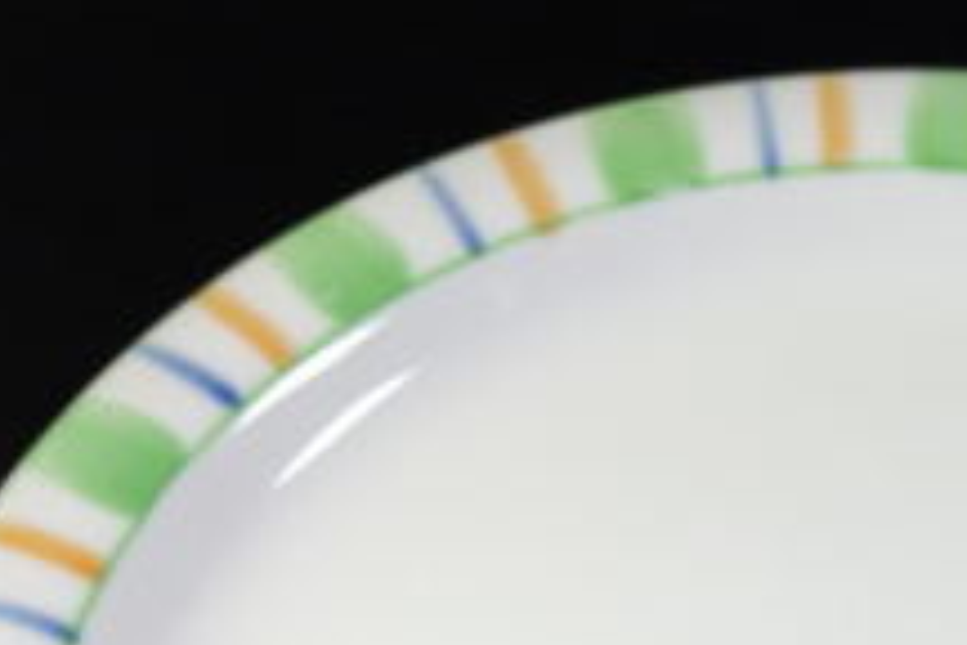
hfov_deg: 14.9
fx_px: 3653
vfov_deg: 9.8
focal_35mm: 136
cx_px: 904
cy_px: 943
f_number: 5
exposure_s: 1/400
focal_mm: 30.63
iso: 200
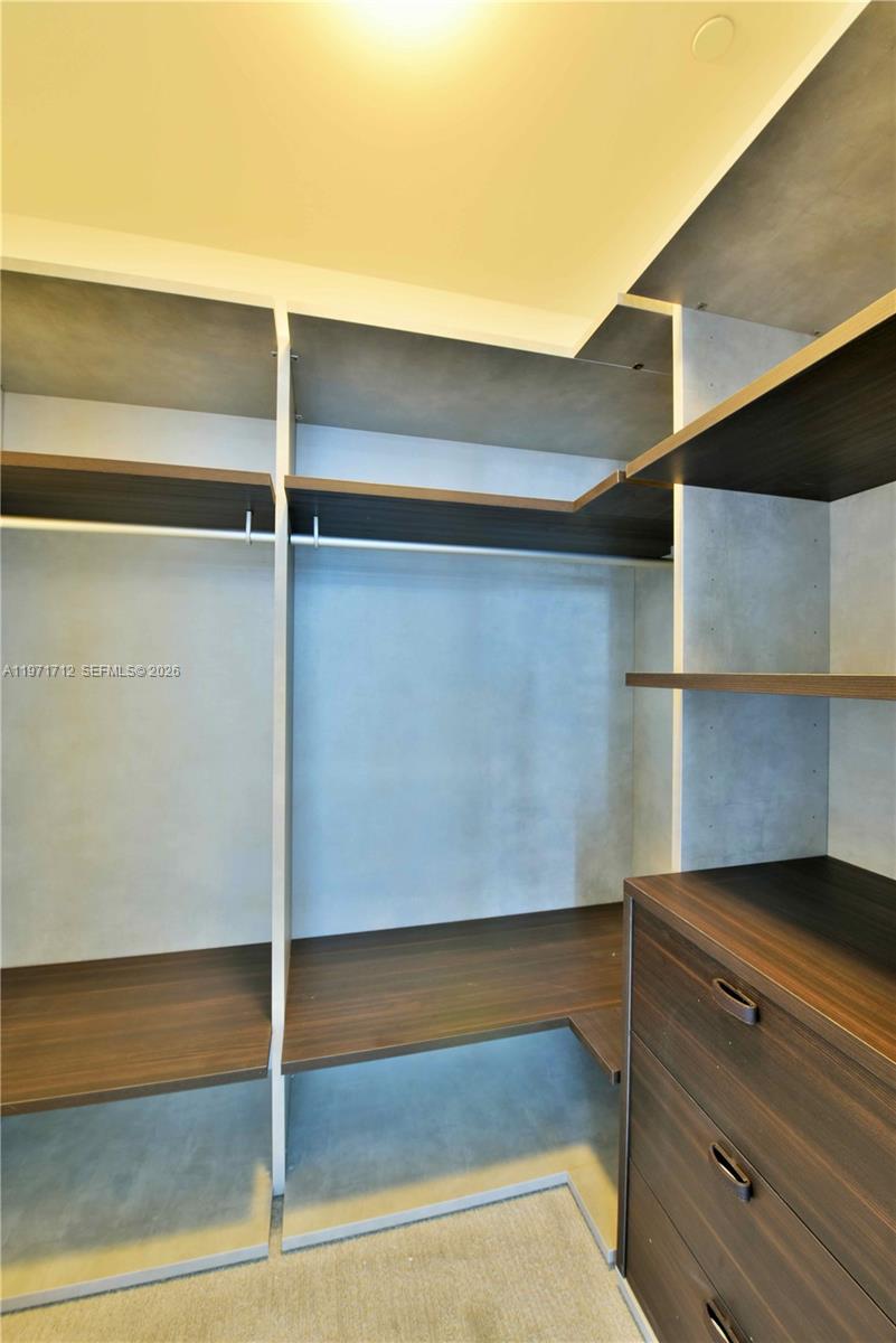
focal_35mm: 14
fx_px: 522
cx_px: 448
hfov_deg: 81.3
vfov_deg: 104.2
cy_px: 672
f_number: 10
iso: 200
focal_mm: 14
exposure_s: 1.6
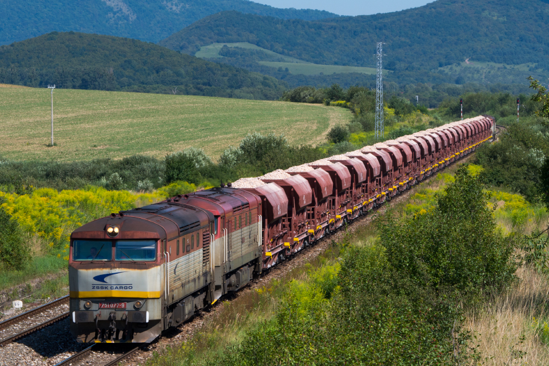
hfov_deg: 11.4
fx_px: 2744
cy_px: 173
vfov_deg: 7.6
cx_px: 309
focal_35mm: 180
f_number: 10
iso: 200
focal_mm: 95
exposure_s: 1/400
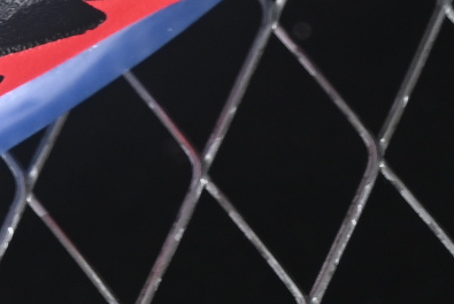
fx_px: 6663
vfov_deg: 2.6
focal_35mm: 528
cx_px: -306
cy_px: -616
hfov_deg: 3.9
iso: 160
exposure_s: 1/100
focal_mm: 50
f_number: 7.1
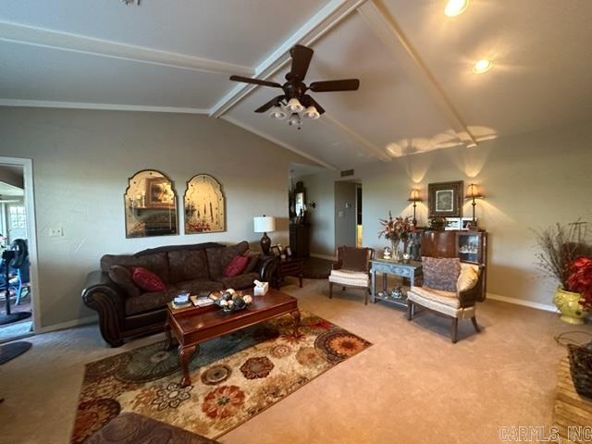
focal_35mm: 14
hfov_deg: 102.1
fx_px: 239
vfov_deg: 85.7
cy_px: 222
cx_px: 296
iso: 800
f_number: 2.2
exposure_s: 1/60
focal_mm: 2.22
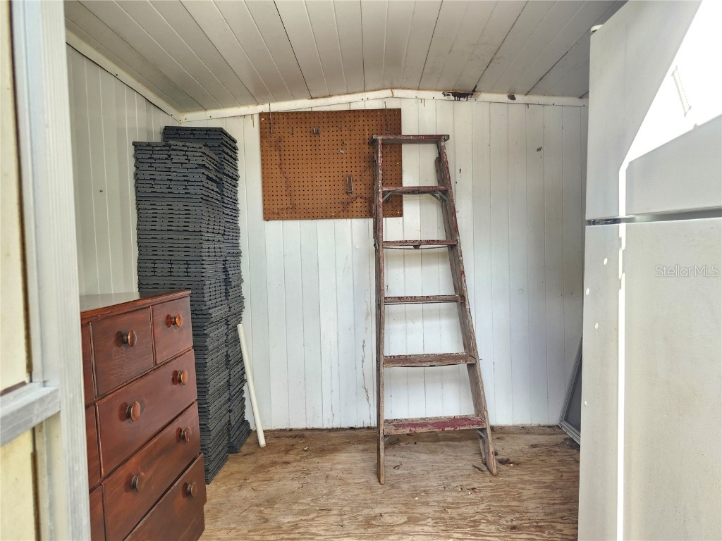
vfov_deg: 58.9
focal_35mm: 23
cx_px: 361
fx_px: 480
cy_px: 270
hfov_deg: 73.9
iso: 125
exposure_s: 1/180
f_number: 1.8
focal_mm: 5.54
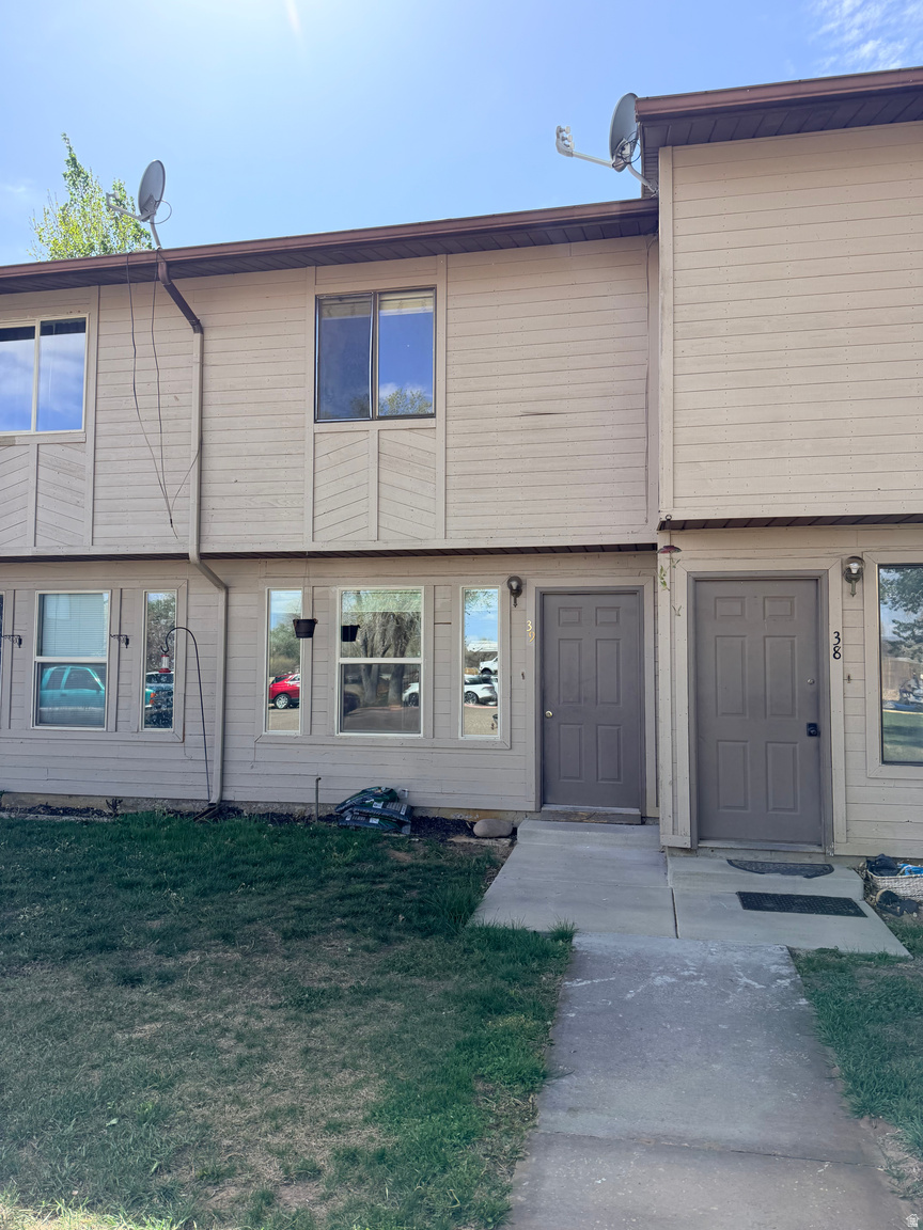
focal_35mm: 24
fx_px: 853
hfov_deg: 56.8
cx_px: 462
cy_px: 615
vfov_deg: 71.6
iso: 100
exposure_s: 1/1770
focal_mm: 6.76
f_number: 1.78
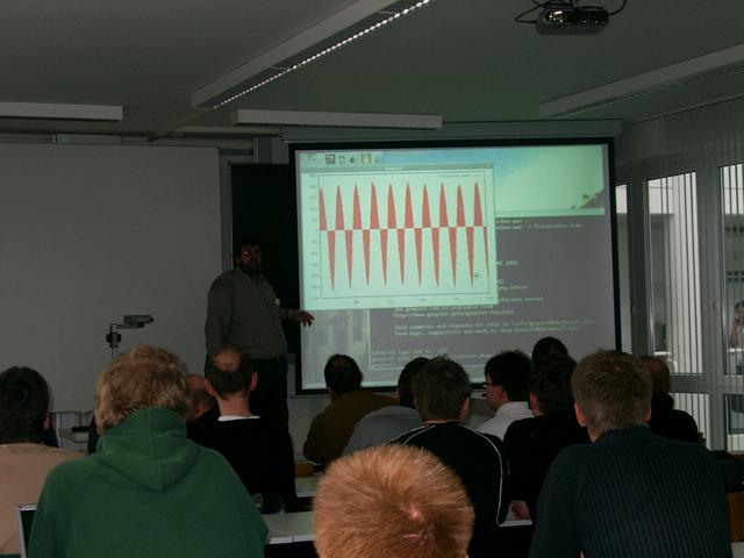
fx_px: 1590
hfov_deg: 26.3
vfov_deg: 19.9
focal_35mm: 74
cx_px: 372
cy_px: 279
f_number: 3.8
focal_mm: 15.2
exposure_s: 1/60
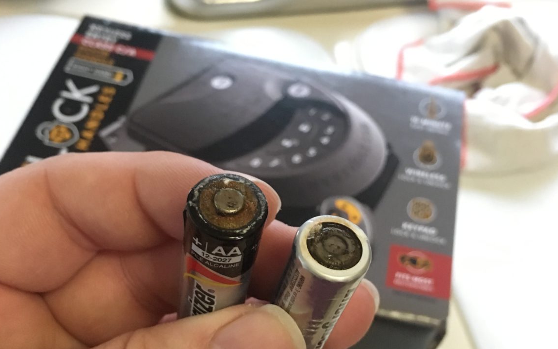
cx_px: 279
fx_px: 639
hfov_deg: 47.2
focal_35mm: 42
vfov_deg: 30.5
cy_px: 201
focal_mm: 4.15
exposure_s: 1/17
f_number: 2.2
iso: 250
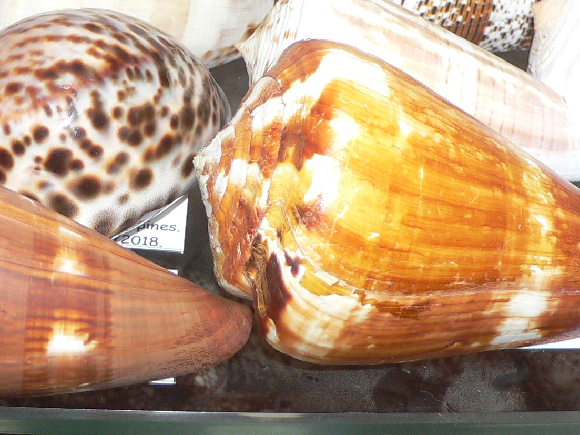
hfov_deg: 30.1
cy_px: 84
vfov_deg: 22.6
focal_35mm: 64
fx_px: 1072
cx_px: 207
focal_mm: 4.6
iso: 100
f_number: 2.8
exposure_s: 1/60
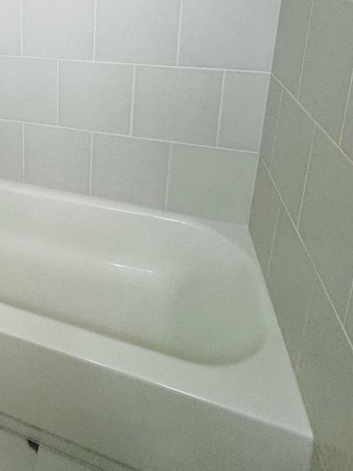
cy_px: 56
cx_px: -12
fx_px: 408
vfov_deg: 53.3
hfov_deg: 40.2
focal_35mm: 30
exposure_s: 1/120
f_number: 2.2
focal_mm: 2.22
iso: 160
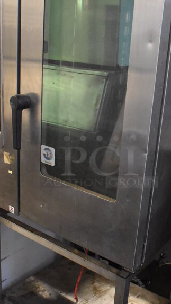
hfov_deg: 26.5
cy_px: 160
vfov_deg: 45.4
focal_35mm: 45
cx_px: 100
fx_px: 363
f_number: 3.5
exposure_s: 1/125
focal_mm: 18
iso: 6400
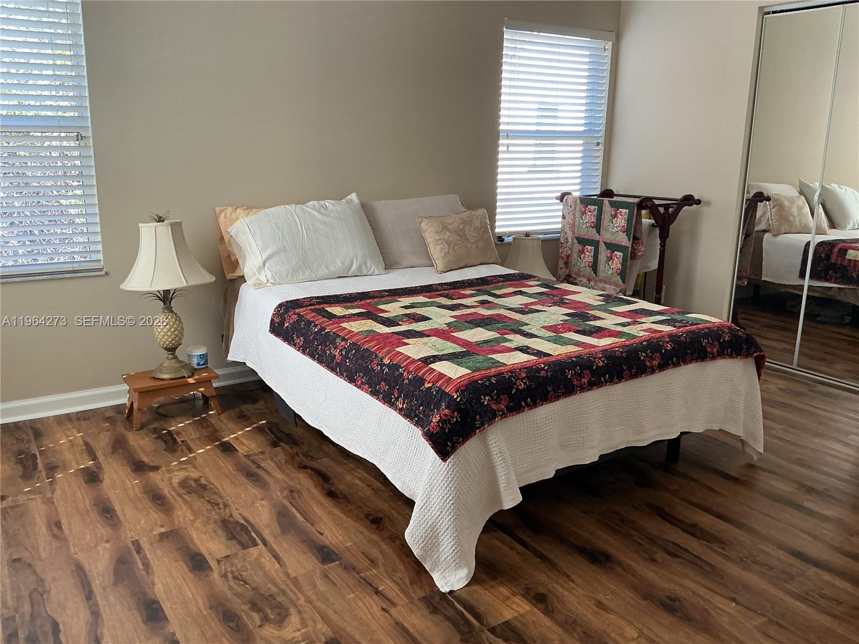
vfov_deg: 48.2
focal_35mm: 29
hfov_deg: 61.7
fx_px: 720
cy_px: 322
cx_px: 430
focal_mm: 3
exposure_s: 1/60
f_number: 1.8
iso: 80
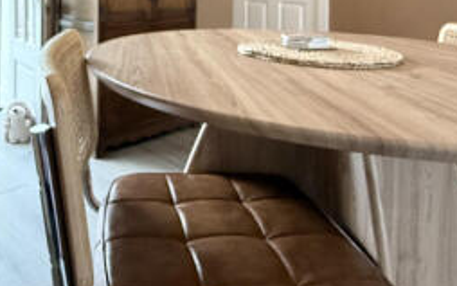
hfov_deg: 54.7
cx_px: 129
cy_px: -17
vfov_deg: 33.3
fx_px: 424
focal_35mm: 34
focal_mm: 2.22
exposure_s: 1/100
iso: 500
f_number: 2.2
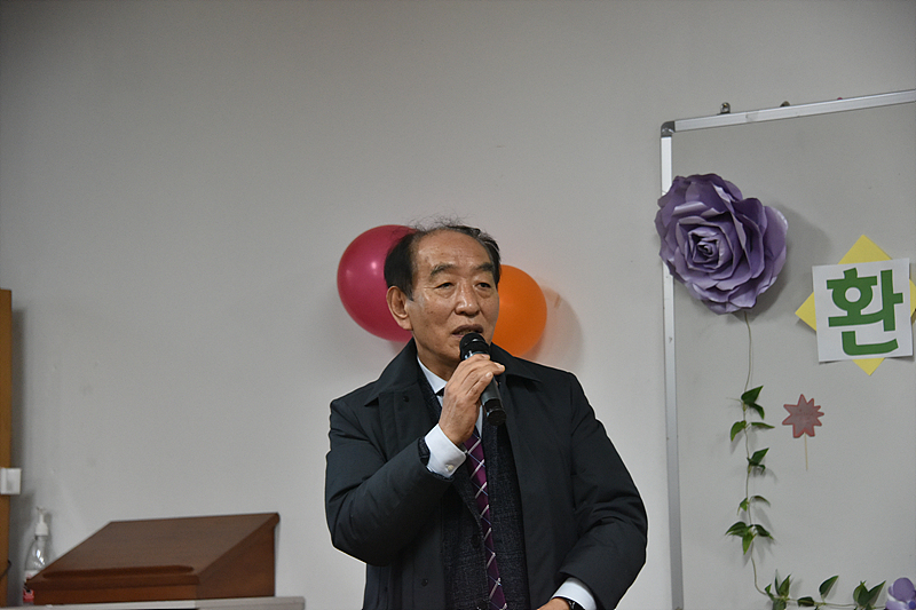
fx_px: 2849
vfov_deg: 12.2
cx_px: 458
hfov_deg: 18.3
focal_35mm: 112
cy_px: 305
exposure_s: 1/125
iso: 2500
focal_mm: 112
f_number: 6.3
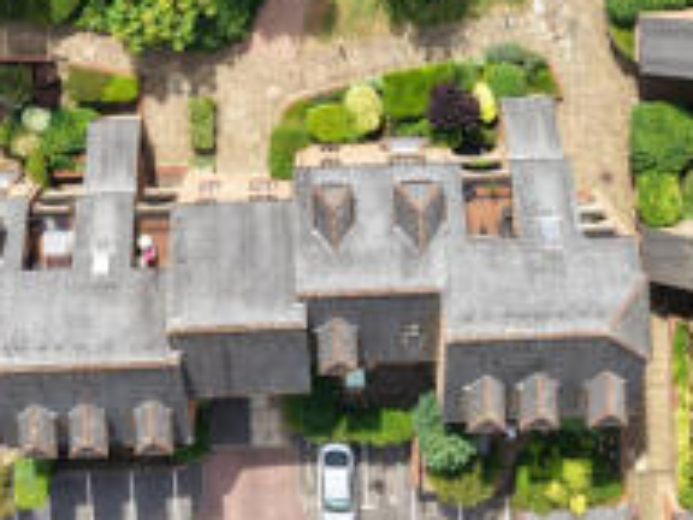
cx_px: 316
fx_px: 1461
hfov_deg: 26.7
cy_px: -190
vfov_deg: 18.5
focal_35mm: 73
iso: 100
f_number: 1.8
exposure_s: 1/1500
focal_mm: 8.67
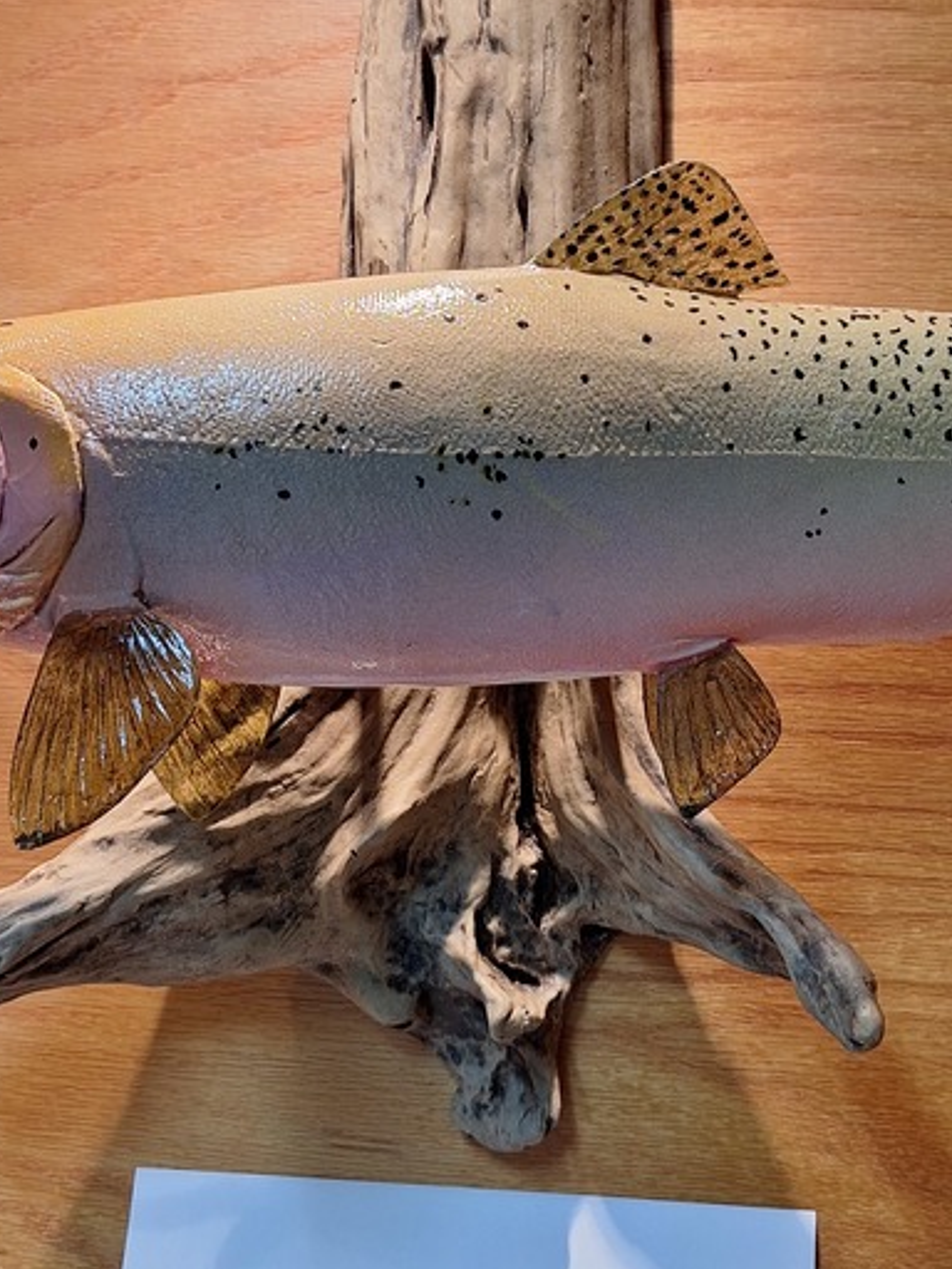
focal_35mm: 46
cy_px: 535
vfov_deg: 41.1
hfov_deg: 31.3
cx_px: 637
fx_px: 1687
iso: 100
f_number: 1.8
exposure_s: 1/40
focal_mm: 5.54
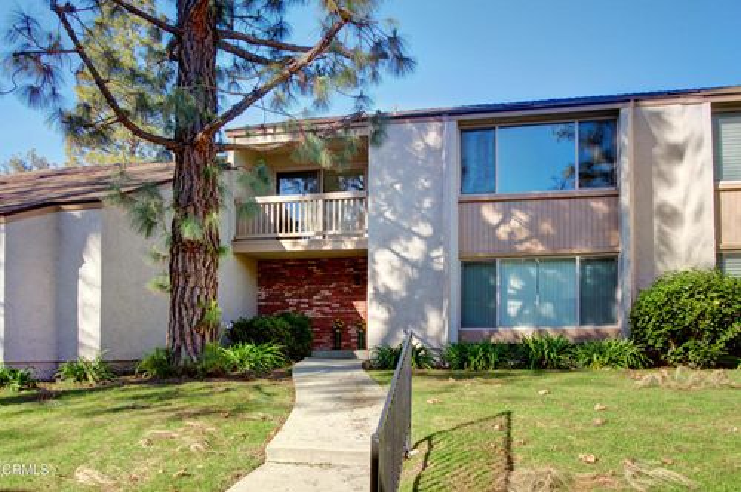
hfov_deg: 62.0
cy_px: 246
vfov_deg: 43.5
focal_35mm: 30
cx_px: 370
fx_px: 617
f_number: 8
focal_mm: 20
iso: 320
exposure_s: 1/100
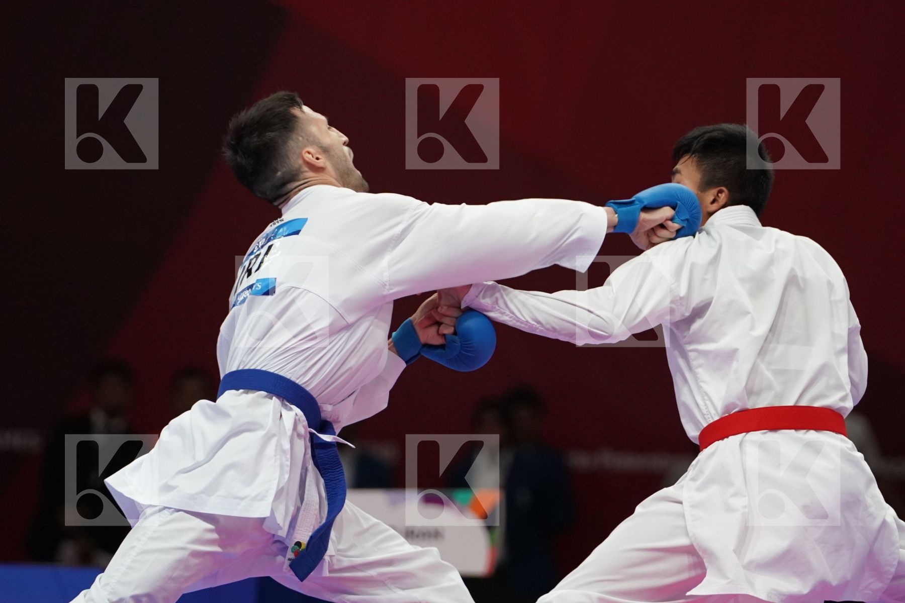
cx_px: 452
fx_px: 8697
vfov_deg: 4.0
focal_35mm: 346
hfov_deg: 6.0
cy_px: 302
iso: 3200
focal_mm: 231
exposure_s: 1/1000
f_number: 4
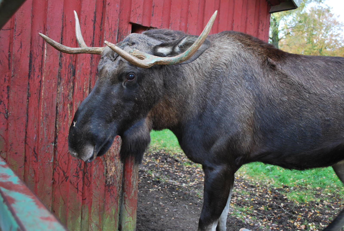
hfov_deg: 53.1
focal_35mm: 36
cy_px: 116
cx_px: 172
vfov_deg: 37.0
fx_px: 344
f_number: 4.2
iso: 200
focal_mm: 24
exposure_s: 1/100
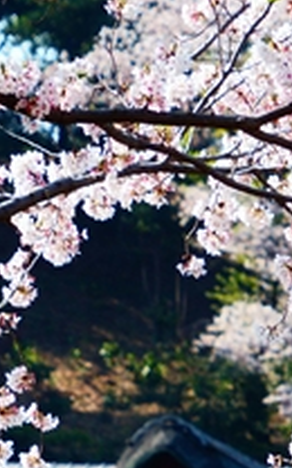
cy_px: 839
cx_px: 239
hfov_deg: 2.1
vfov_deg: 3.4
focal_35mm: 622
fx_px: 7920
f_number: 6.3
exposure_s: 1/250
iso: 125
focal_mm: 106
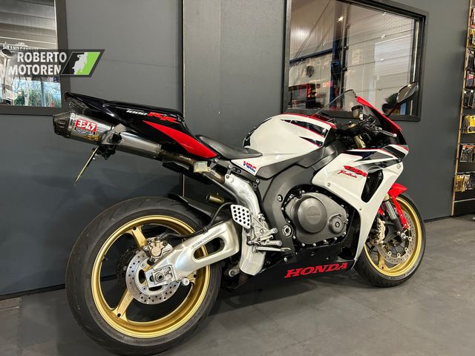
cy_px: 178
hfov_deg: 67.3
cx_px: 238
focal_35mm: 26
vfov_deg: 53.1
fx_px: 357
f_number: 1.5
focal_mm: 5.7
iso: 250
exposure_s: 1/60
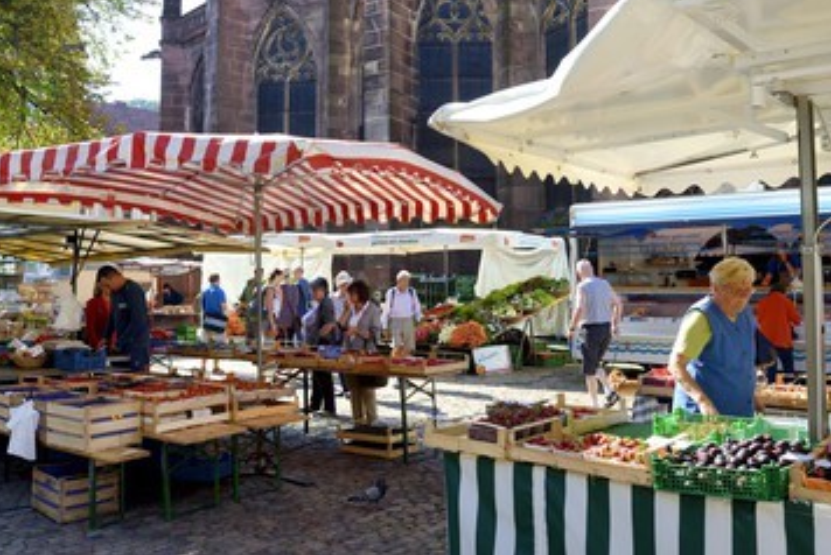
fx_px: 762
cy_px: 233
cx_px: 397
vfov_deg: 39.9
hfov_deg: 57.2
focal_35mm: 33
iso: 200
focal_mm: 28
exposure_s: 1/160
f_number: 9
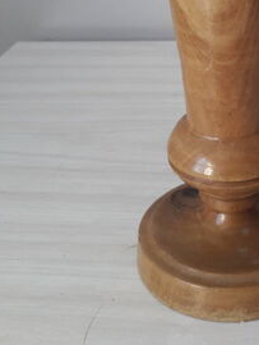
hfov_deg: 22.4
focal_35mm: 64
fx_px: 637
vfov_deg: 28.1
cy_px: -12
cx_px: 233
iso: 40
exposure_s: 1/50
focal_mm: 3.6
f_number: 1.9
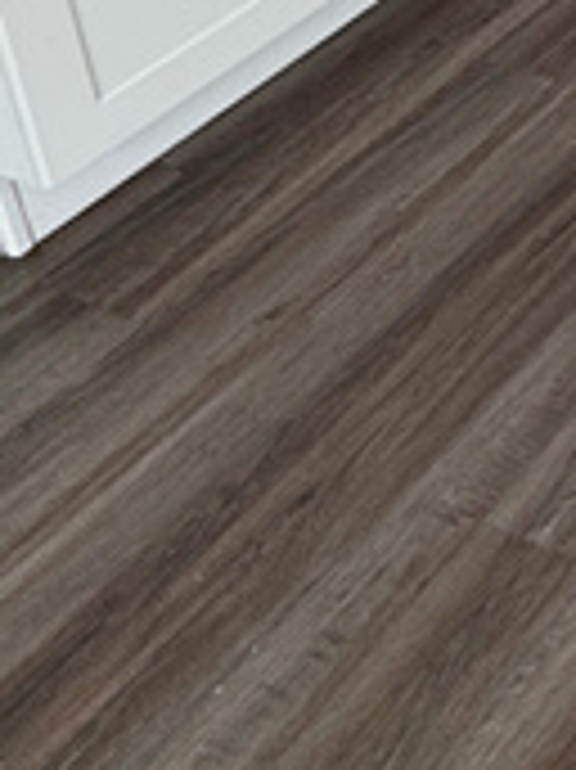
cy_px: -576
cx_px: 1292
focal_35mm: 63
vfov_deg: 21.5
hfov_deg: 15.6
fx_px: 1399
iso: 40
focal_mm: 2.22
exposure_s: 1/158
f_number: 2.2
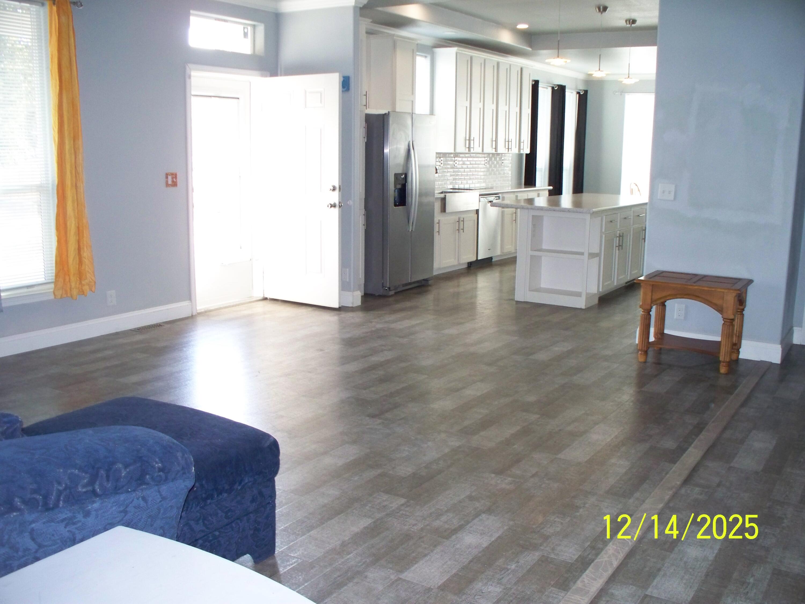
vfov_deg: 39.7
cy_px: 302
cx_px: 402
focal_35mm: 36
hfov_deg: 51.3
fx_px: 838
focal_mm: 7.54
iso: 250
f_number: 2.8
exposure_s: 1/60
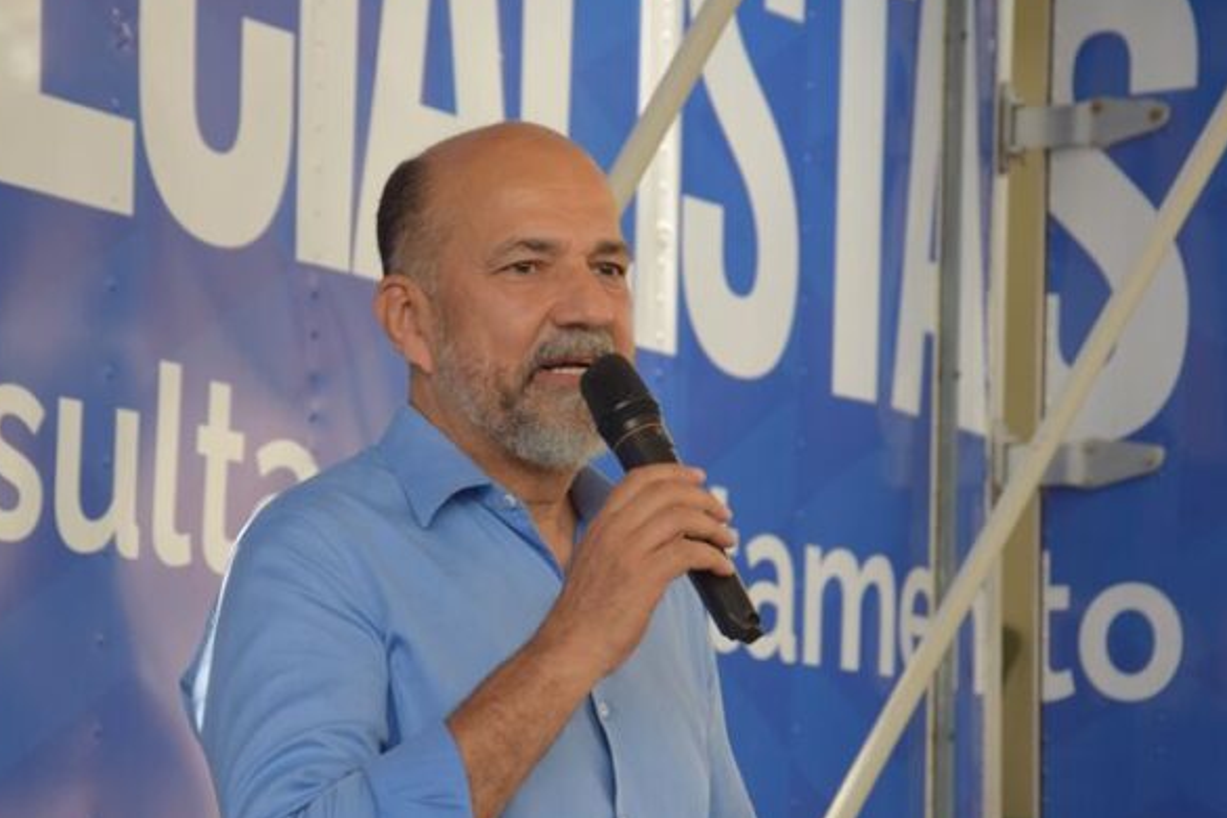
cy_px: 491
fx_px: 5509
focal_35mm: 162
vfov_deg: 8.5
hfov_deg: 12.7
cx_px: 512
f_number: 5.6
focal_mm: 85
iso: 720
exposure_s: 1/250
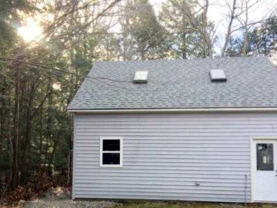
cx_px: 139
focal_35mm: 38
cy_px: 136
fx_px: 304
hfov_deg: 49.0
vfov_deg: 37.4
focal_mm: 4.15
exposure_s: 1/323
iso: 25
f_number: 2.2
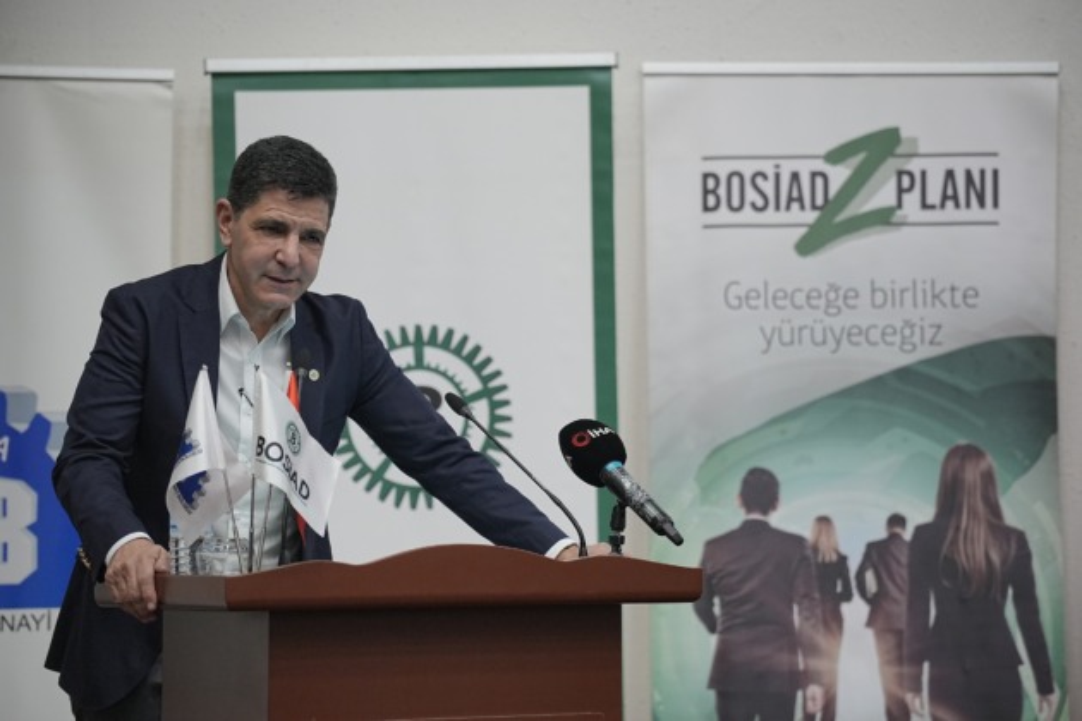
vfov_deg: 7.9
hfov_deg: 11.8
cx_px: 541
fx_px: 5229
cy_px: 360
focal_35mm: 174
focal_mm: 174
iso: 3200
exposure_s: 1/125
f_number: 4
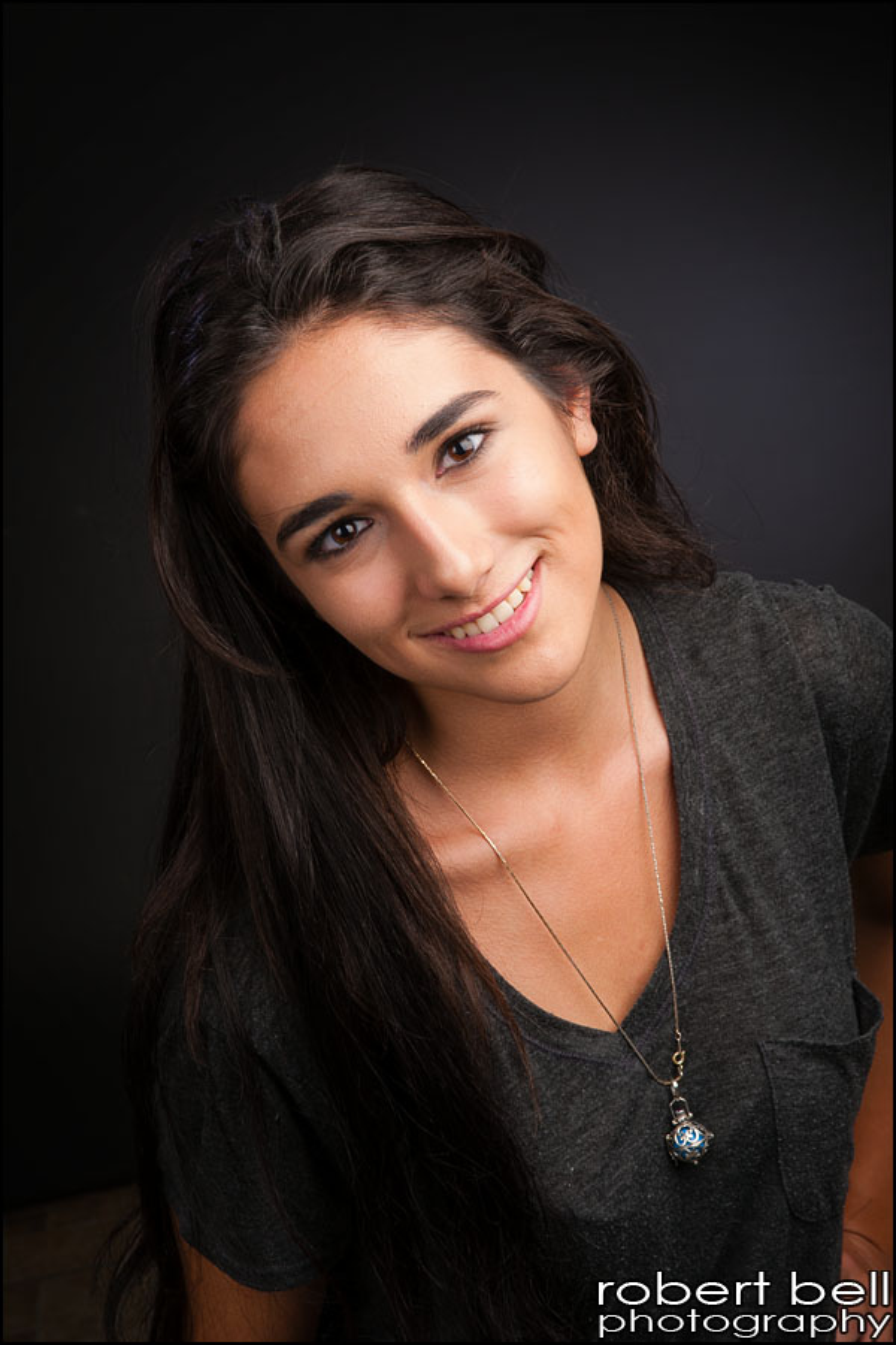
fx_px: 3434
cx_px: 448
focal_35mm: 92
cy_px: 672
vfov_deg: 22.1
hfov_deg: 14.9
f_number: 18
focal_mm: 92
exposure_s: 1/160
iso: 200
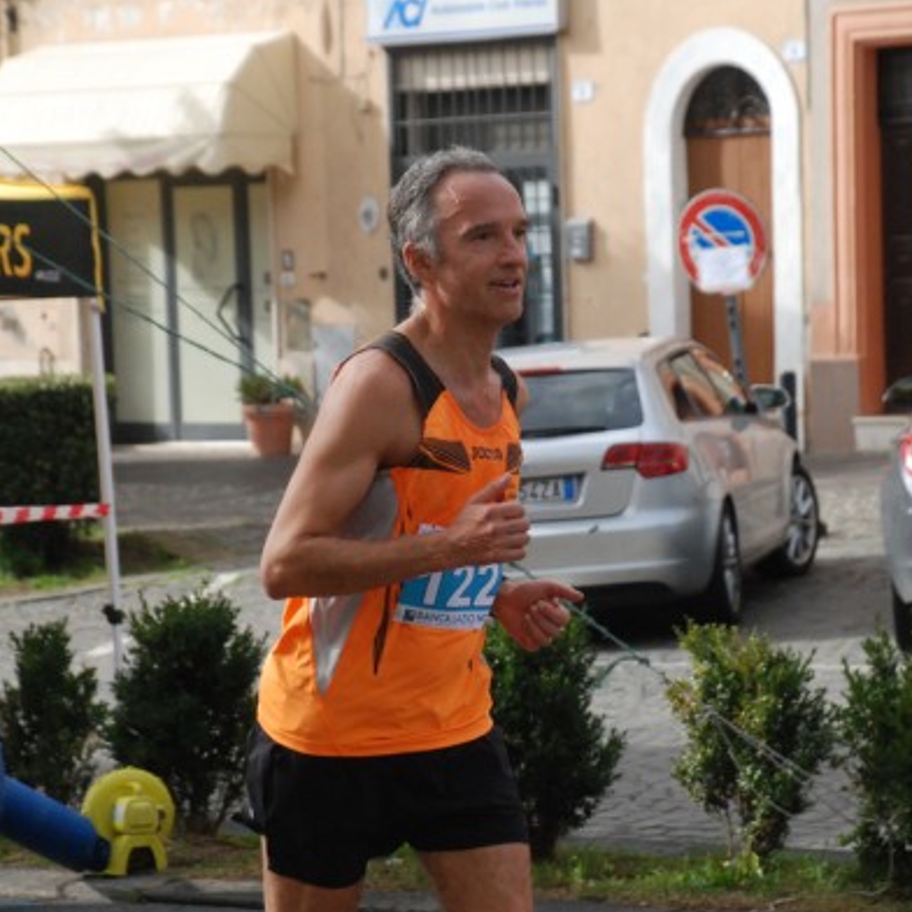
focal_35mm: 147
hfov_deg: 11.9
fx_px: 4371
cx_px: 456
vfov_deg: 11.9
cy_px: 466
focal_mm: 75
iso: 1000
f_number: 5.6
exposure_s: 1/1250
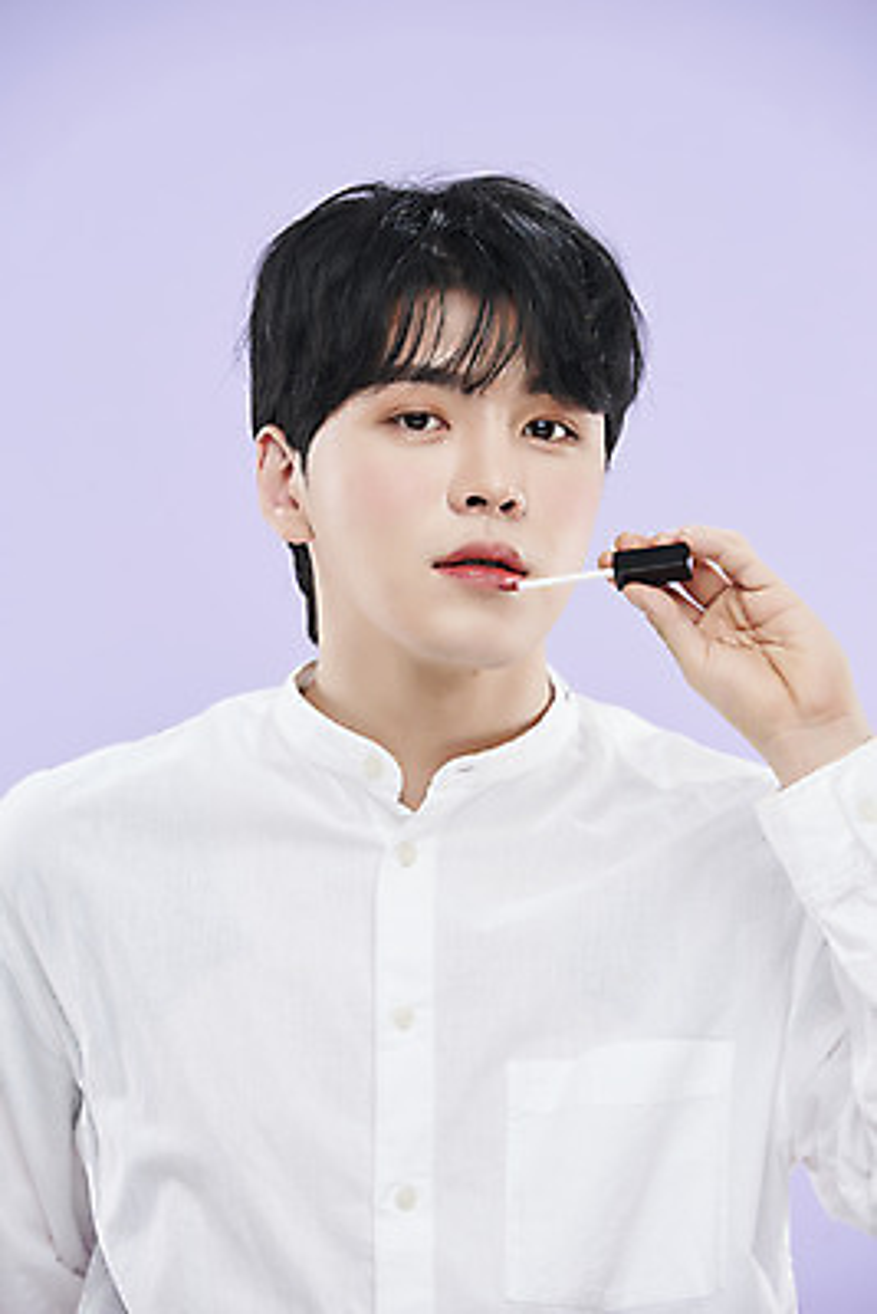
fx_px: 6754
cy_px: 657
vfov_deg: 11.1
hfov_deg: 7.4
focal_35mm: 185
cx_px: 438
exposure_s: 1/125
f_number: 8
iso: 31
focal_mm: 185
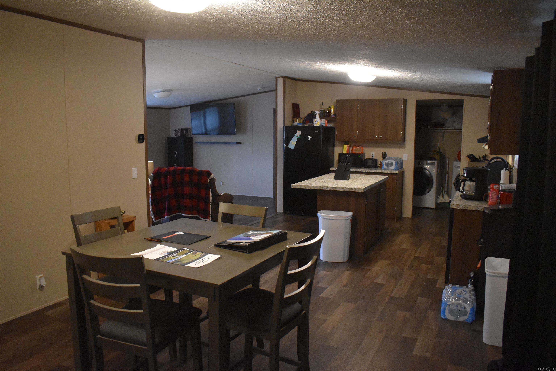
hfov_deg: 67.4
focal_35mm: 27
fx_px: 417
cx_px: 278
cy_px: 186
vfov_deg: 47.9
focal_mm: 18
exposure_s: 1/125
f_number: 3.5
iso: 3600
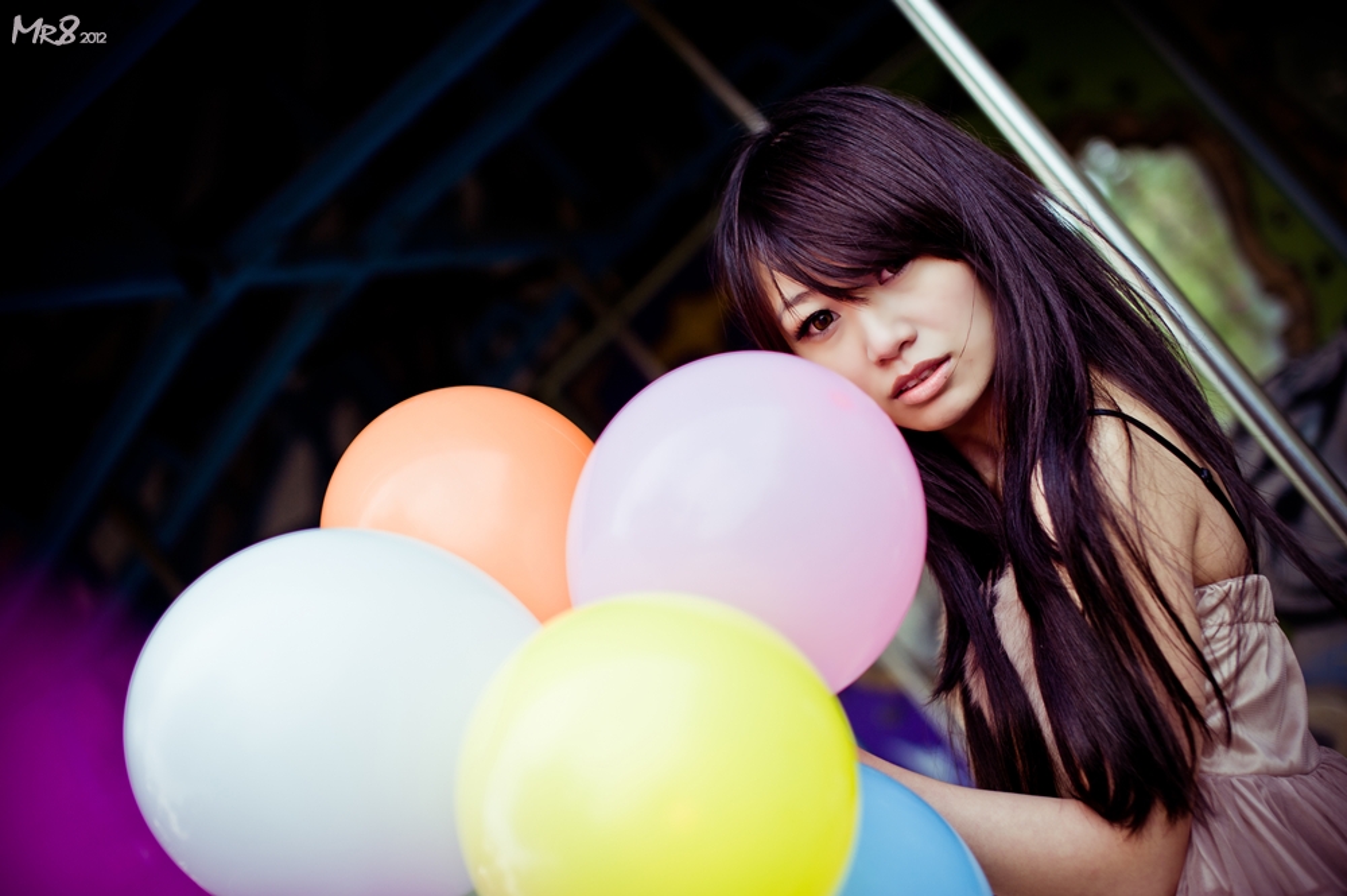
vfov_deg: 26.9
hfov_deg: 39.6
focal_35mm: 50
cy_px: 448
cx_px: 674
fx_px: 1869
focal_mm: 50
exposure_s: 1/800
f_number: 2
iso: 320
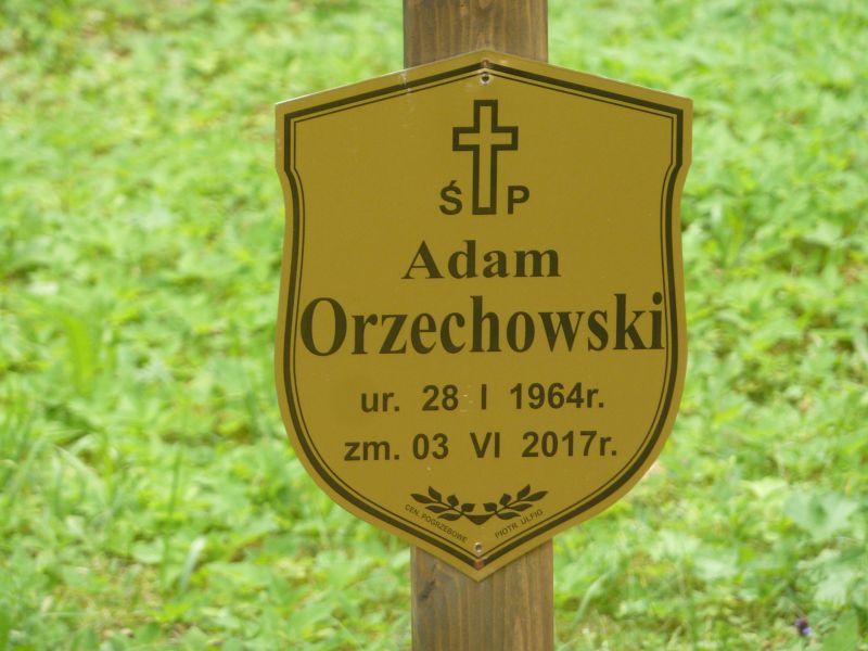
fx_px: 6068
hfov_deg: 8.2
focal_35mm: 242
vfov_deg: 6.1
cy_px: 326
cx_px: 434
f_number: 4.7
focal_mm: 39.7
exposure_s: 1/100
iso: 125
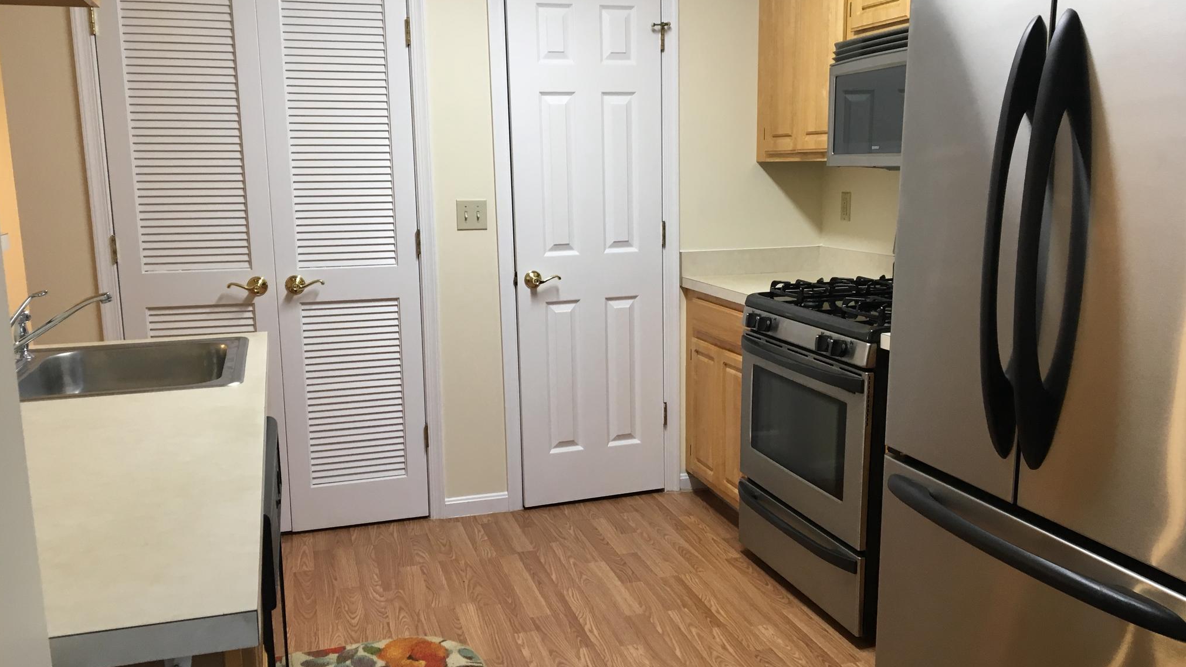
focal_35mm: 32
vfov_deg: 36.7
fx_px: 1006
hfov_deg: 61.0
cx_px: 595
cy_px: 350
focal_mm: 4.15
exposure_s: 1/30
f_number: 2.2
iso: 80
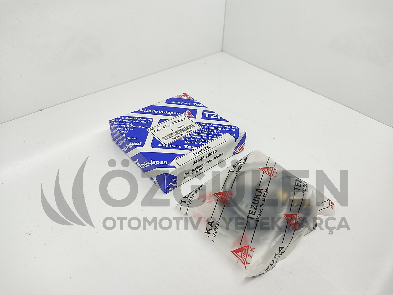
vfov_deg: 53.1
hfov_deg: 67.3
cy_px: 148
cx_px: 196
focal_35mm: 26
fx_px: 295
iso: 142
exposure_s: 1/100
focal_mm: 4.74
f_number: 1.79
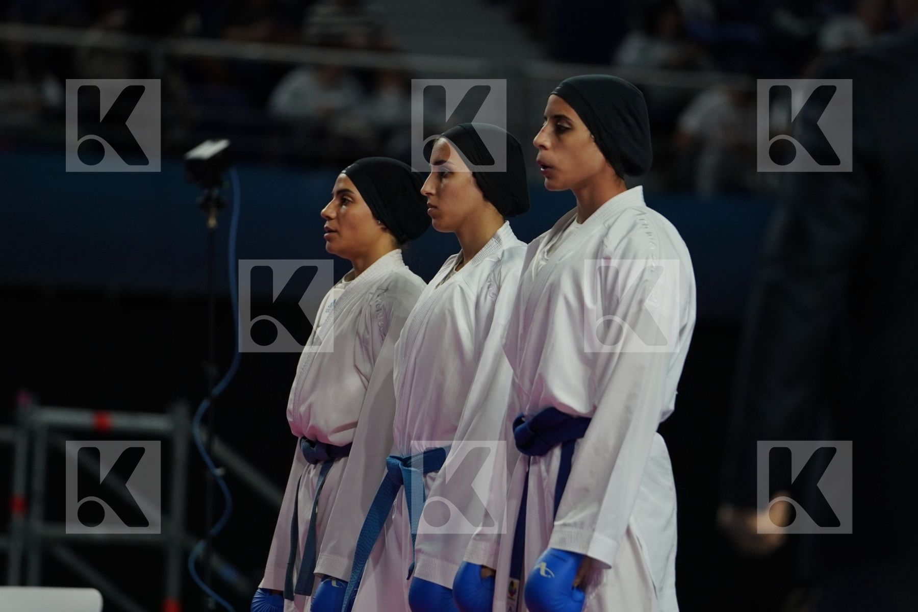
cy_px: 306
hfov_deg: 6.9
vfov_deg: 4.6
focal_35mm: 300
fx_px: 7649
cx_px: 459
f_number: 2.8
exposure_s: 1/1000
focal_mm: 200
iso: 800
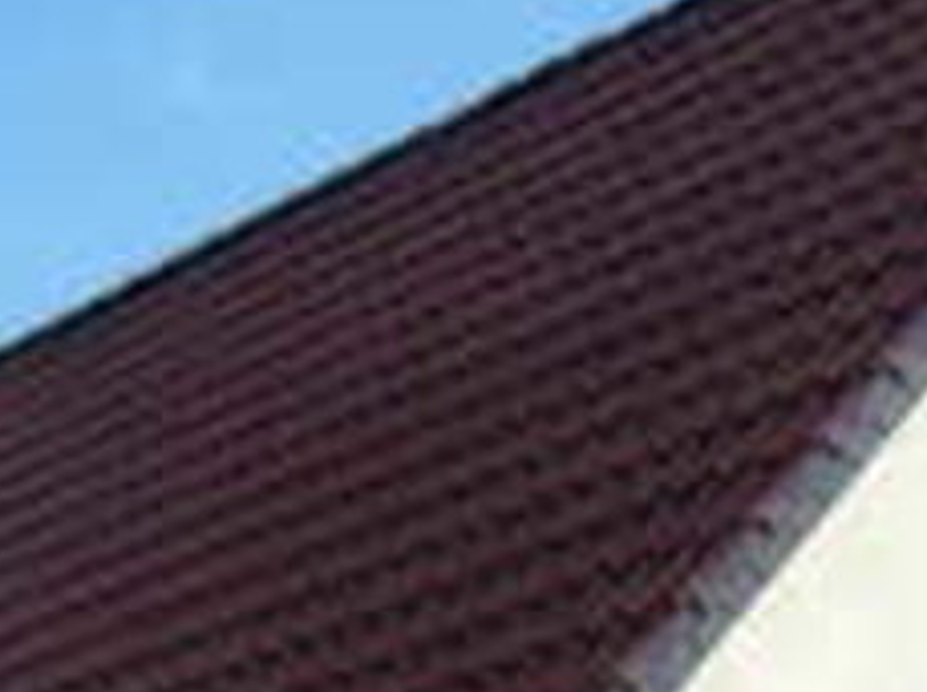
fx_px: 5053
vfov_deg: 7.7
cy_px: 975
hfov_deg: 10.3
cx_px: 1133
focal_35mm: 189
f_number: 5.6
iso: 100
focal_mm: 6
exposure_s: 1/320
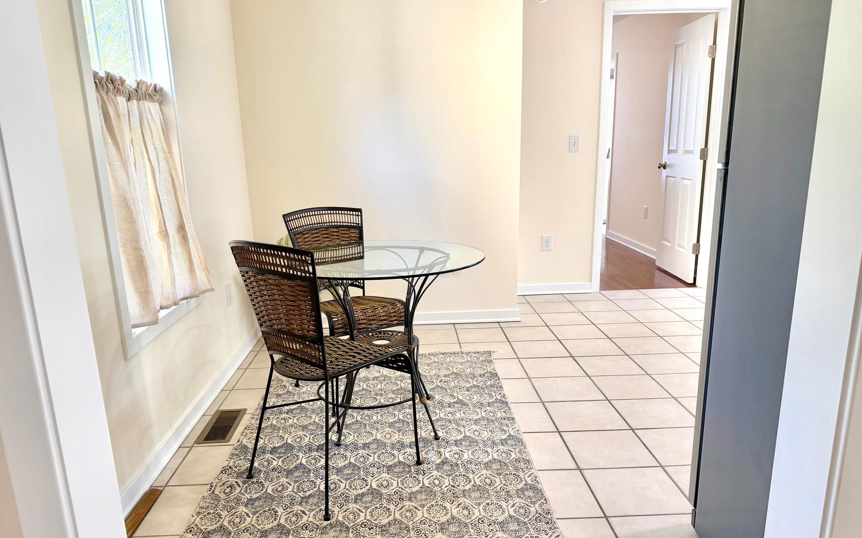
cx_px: 426
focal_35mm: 26
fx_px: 611
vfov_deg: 47.5
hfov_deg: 70.4
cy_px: 306
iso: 200
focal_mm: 6.76
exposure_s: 1/179
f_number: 1.78
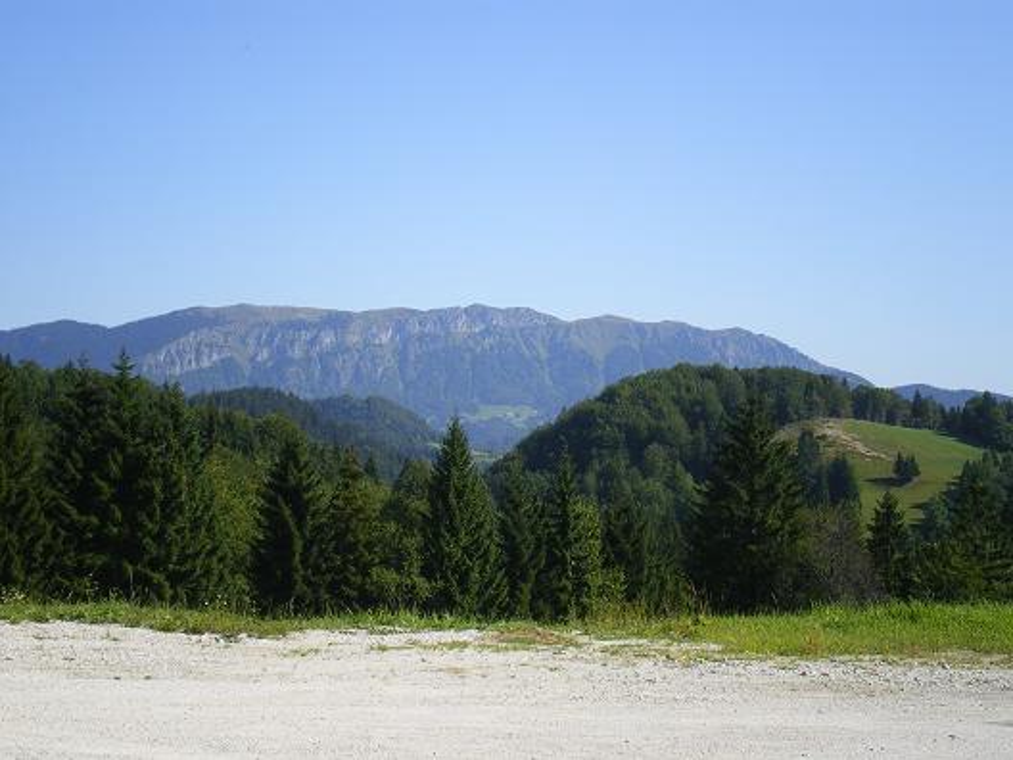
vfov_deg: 23.7
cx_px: 506
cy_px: 380
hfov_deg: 31.2
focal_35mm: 62
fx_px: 1814
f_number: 5.9
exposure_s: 1/200
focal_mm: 10.3
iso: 64
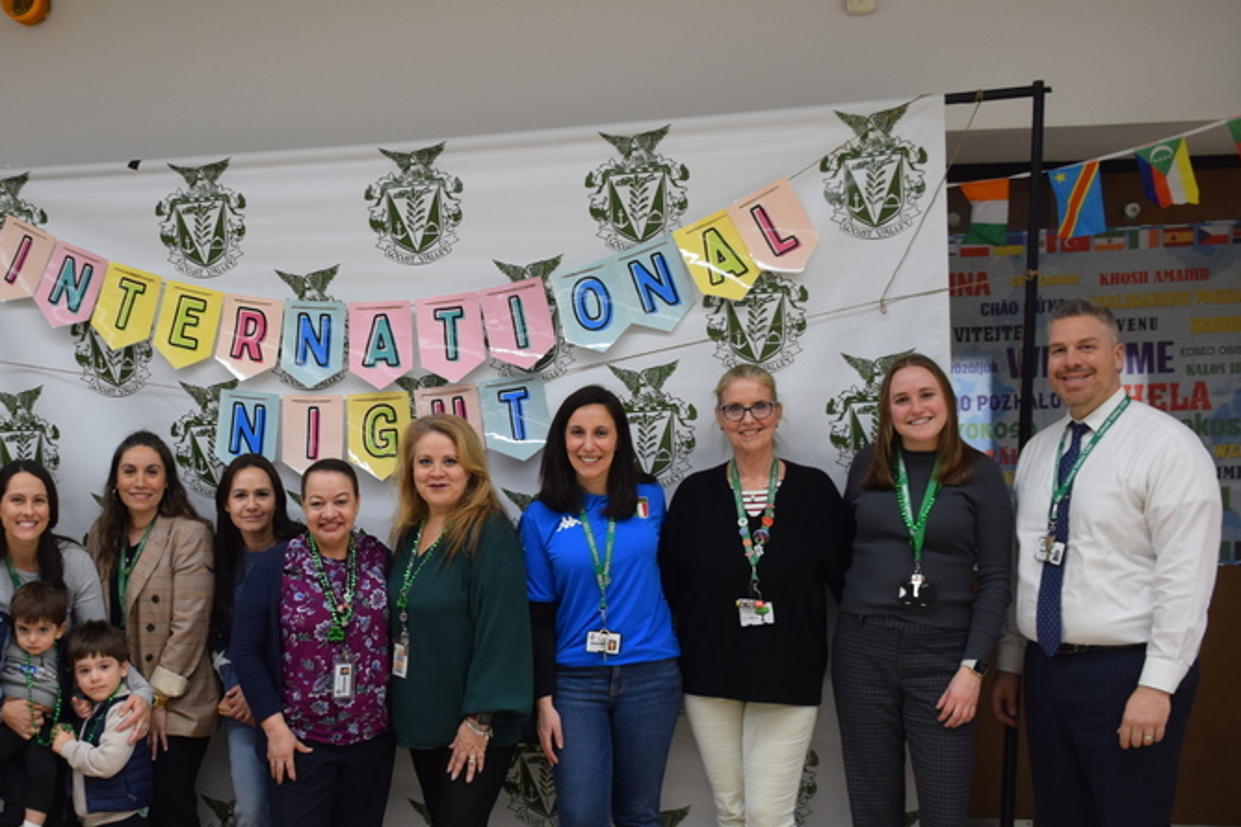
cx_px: 383
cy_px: 510
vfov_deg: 29.1
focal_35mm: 46
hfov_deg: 42.0
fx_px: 1585
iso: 800
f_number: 3.5
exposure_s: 1/60
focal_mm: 20
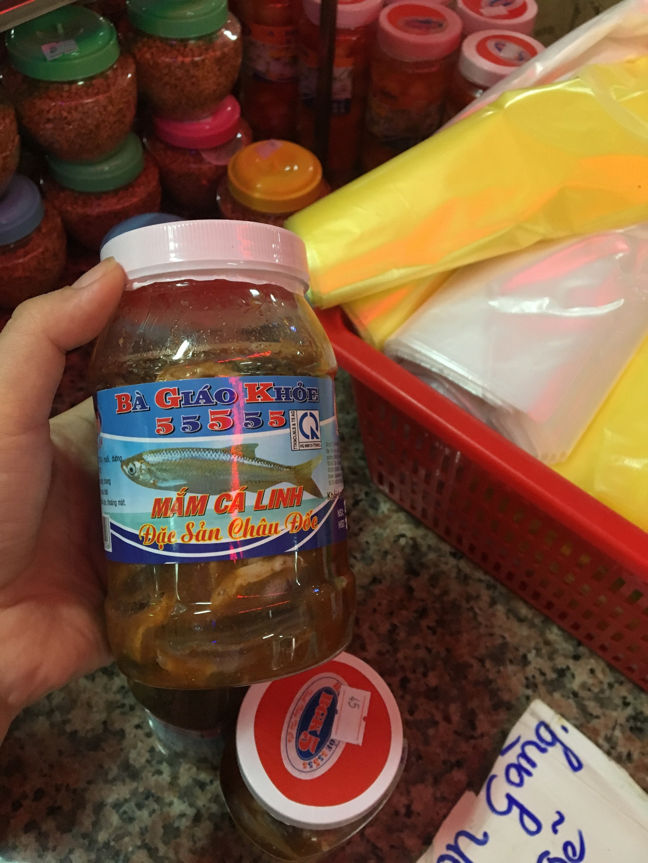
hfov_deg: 48.2
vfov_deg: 61.7
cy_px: 432
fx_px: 724
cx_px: 324
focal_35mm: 29
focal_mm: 4.15
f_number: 2.2
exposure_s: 1/17
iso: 200
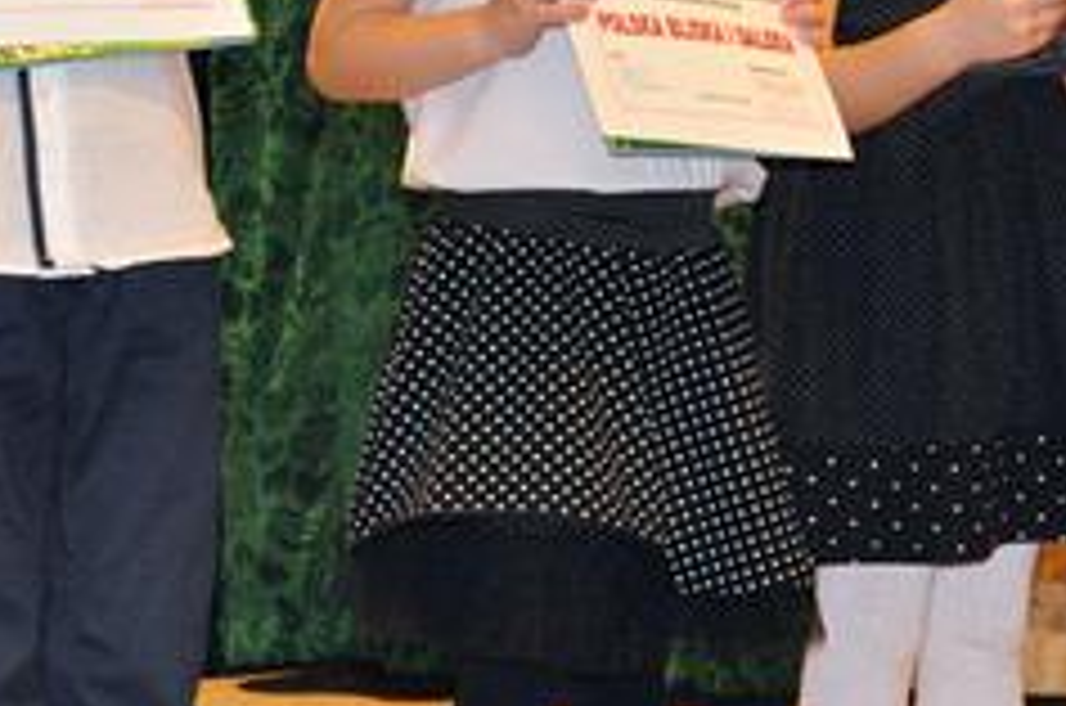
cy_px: 268
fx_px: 4137
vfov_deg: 9.8
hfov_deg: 14.6
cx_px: 324
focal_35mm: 140
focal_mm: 26
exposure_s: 1/60
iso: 2000
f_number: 5
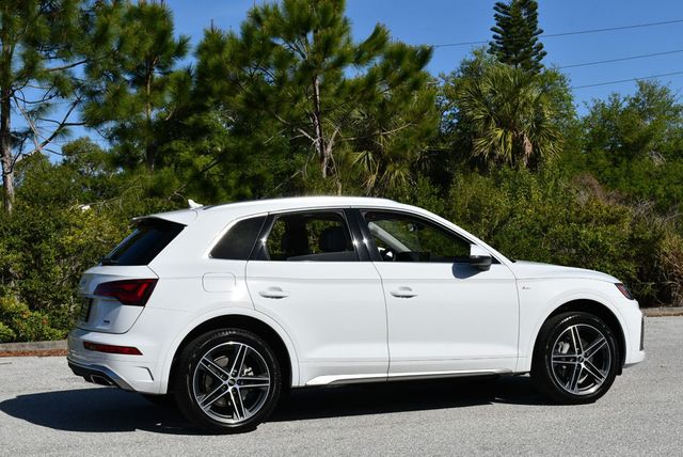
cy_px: 228
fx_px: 1139
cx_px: 342
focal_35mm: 60
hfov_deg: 33.4
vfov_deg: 22.7
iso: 100
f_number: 10
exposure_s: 1/400
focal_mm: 30
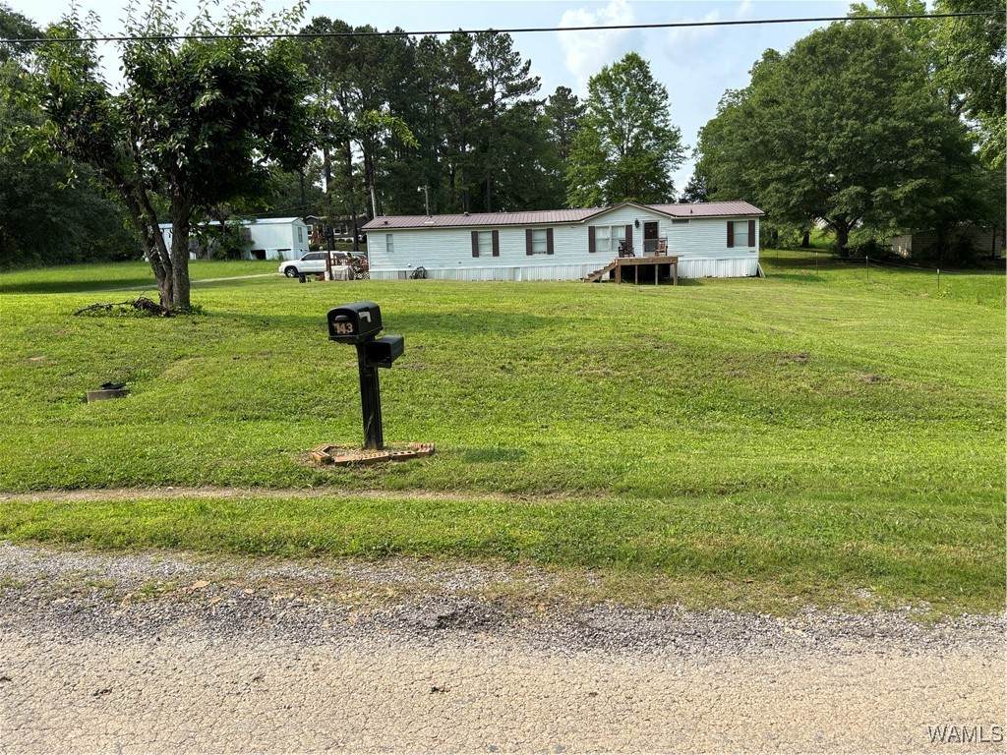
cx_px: 504
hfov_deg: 67.3
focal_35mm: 26
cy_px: 378
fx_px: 756
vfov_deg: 53.1
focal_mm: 5.96
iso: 50
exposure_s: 1/1477
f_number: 1.6
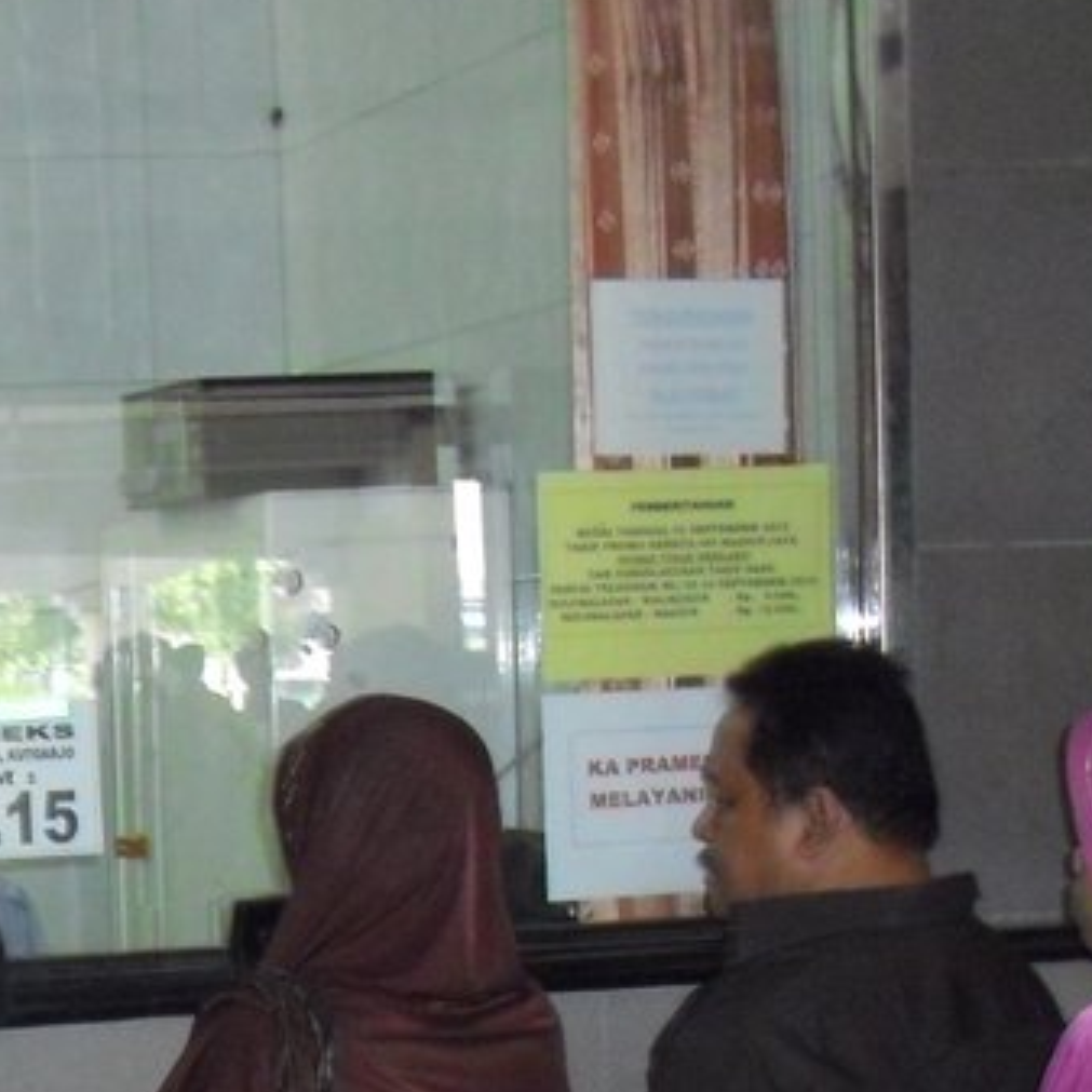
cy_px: 1170
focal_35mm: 102
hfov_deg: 16.0
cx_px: -418
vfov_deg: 16.6
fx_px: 3640
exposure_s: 1/60
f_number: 2.8
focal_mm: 6.2
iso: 400
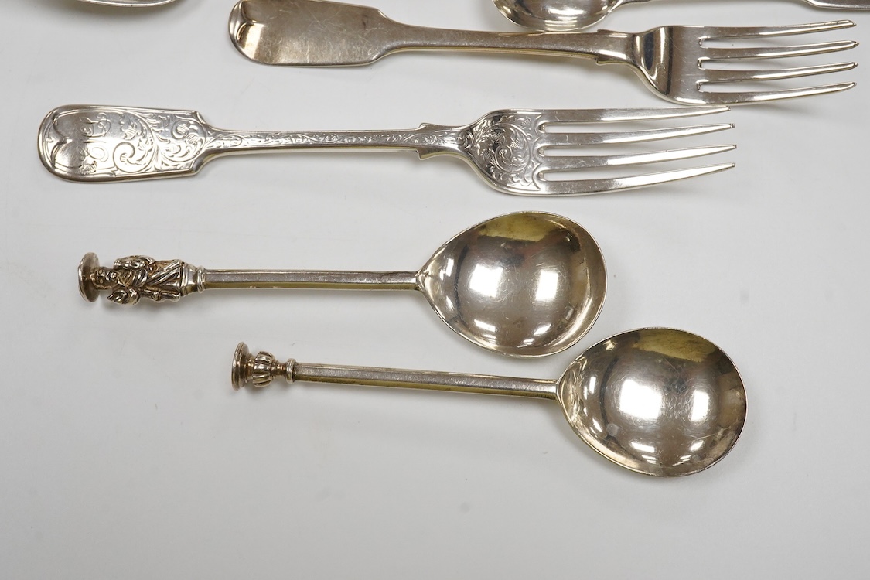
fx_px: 1087
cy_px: 290
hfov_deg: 43.6
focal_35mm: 45
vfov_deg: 29.9
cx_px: 435
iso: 2500
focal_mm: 30
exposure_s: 1/160
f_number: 18
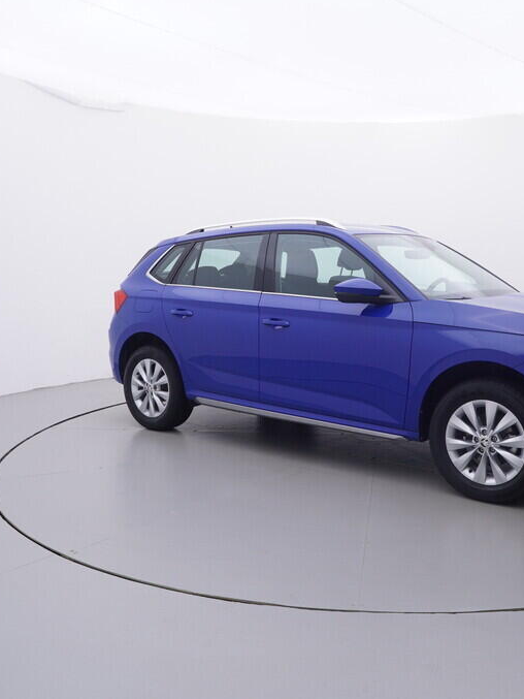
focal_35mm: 33
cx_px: 331
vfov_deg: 55.7
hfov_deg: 42.9
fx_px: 660
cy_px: 348
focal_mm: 15
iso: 200
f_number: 5
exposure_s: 1/80
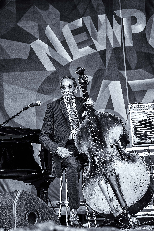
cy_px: 116
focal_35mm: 70
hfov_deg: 19.5
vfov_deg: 28.8
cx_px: 77
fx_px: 449
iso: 1250
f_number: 6.3
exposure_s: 1/400
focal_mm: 70
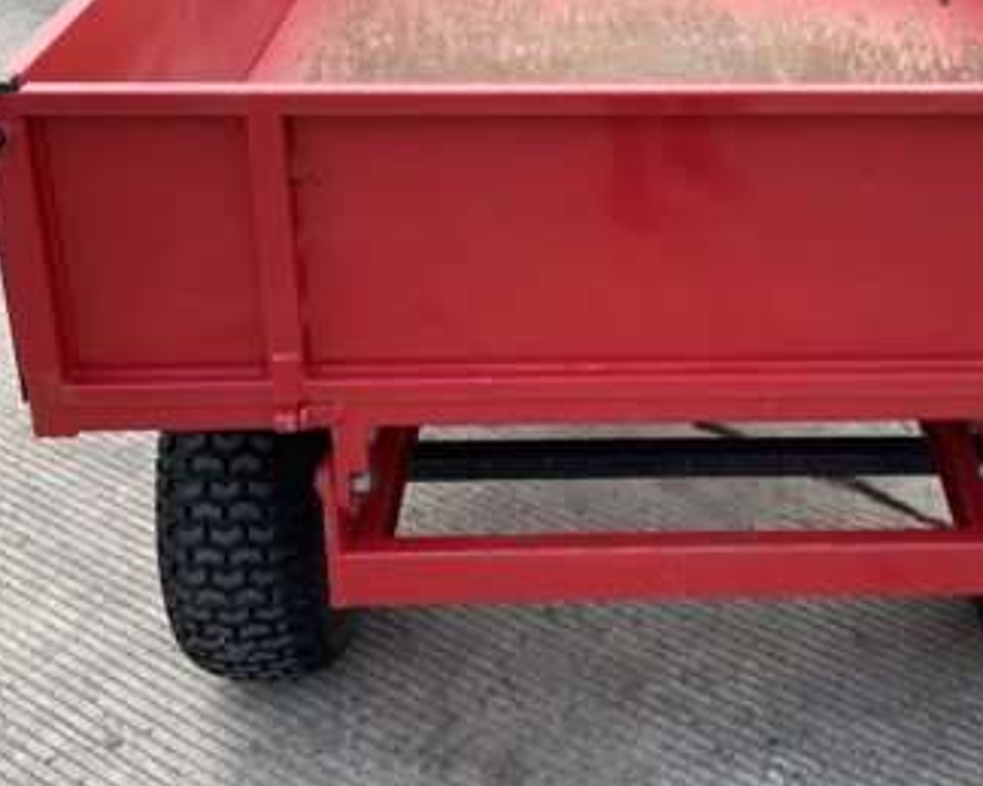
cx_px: 710
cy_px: 191
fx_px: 1629
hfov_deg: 33.1
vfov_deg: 26.8
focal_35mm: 56
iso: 16
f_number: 1.8
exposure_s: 1/272
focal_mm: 3
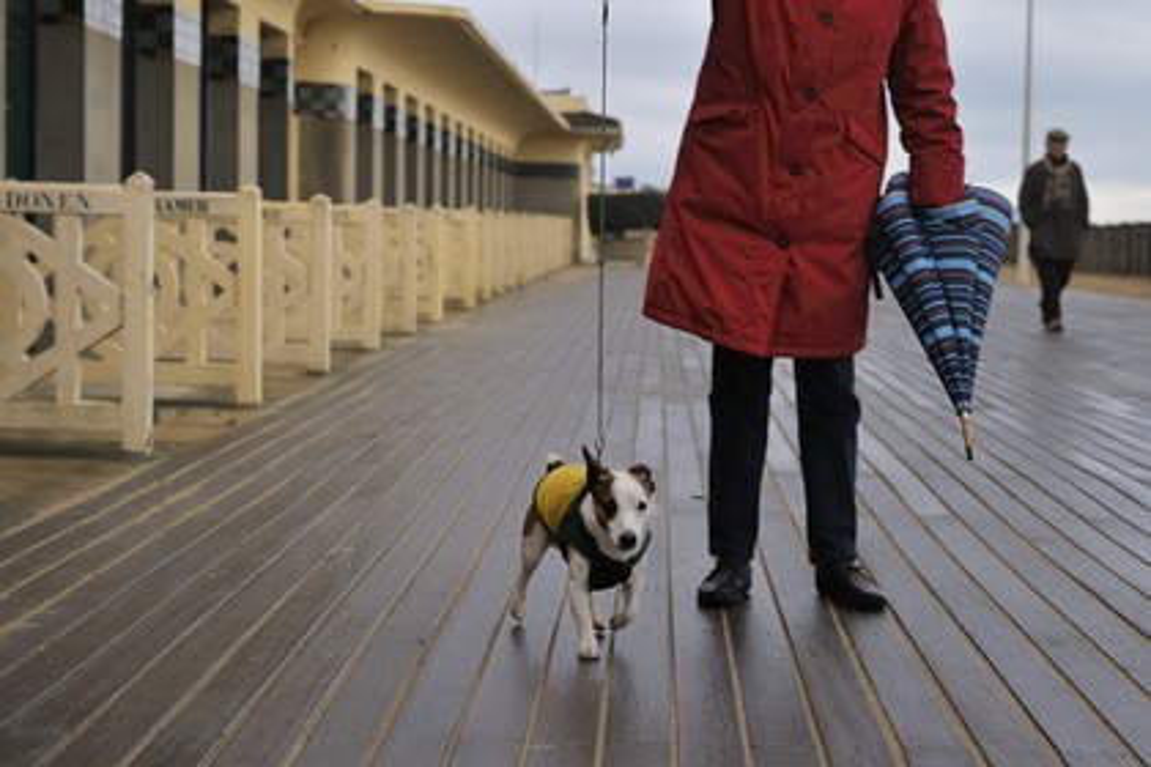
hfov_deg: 28.8
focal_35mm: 70
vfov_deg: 19.5
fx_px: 2238
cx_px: 576
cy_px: 384
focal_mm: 70
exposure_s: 1/60
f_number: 5
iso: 400
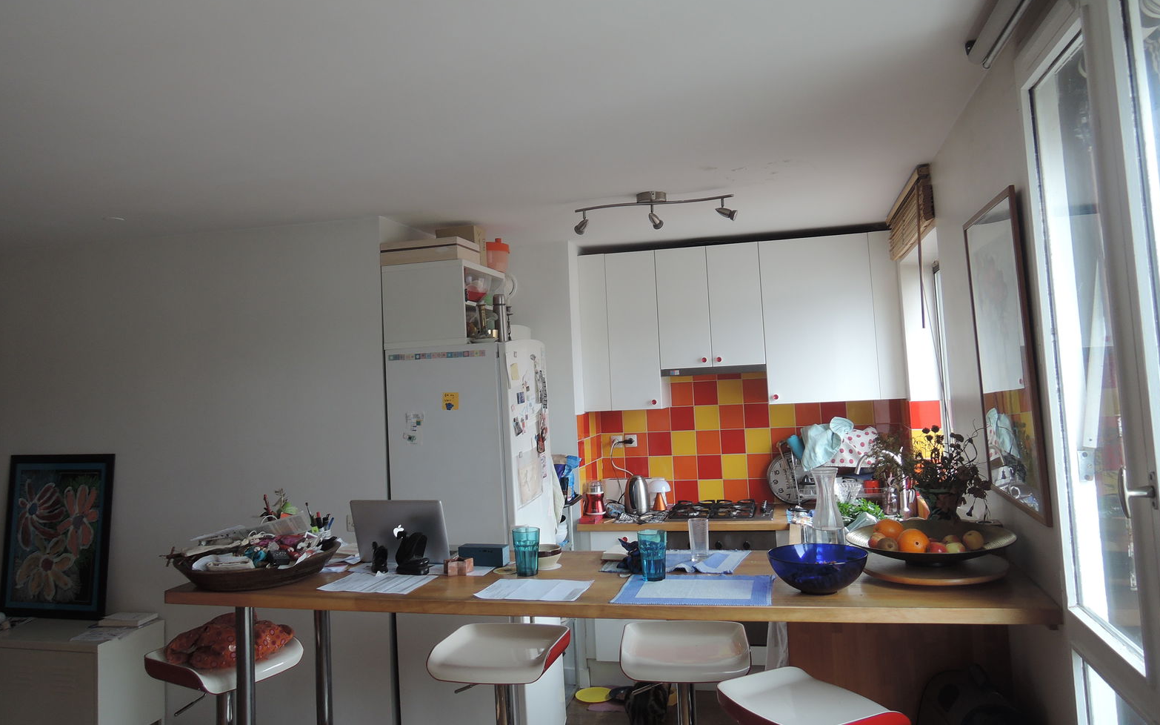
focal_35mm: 26
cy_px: 304
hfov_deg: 70.4
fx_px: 822
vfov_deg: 47.4
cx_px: 589
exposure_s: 1/30
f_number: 2.8
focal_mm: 5.1
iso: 100
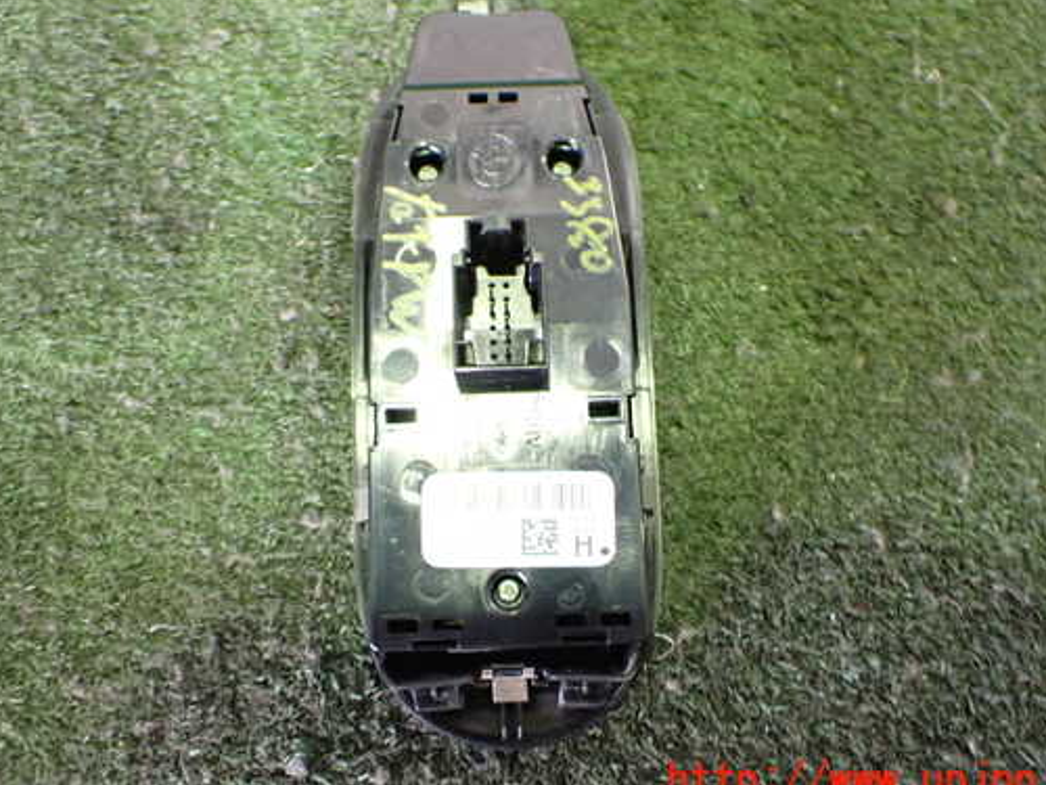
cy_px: 337
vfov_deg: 39.6
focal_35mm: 36
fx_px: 1088
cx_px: 513
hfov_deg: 51.4
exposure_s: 1/40
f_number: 2.3
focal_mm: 5.4
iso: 800
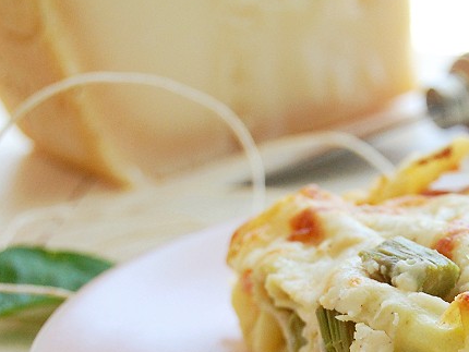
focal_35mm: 184
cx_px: 440
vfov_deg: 8.0
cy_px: 318
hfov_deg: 10.7
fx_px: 2496
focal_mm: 55
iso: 800
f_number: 5.6
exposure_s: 1/40
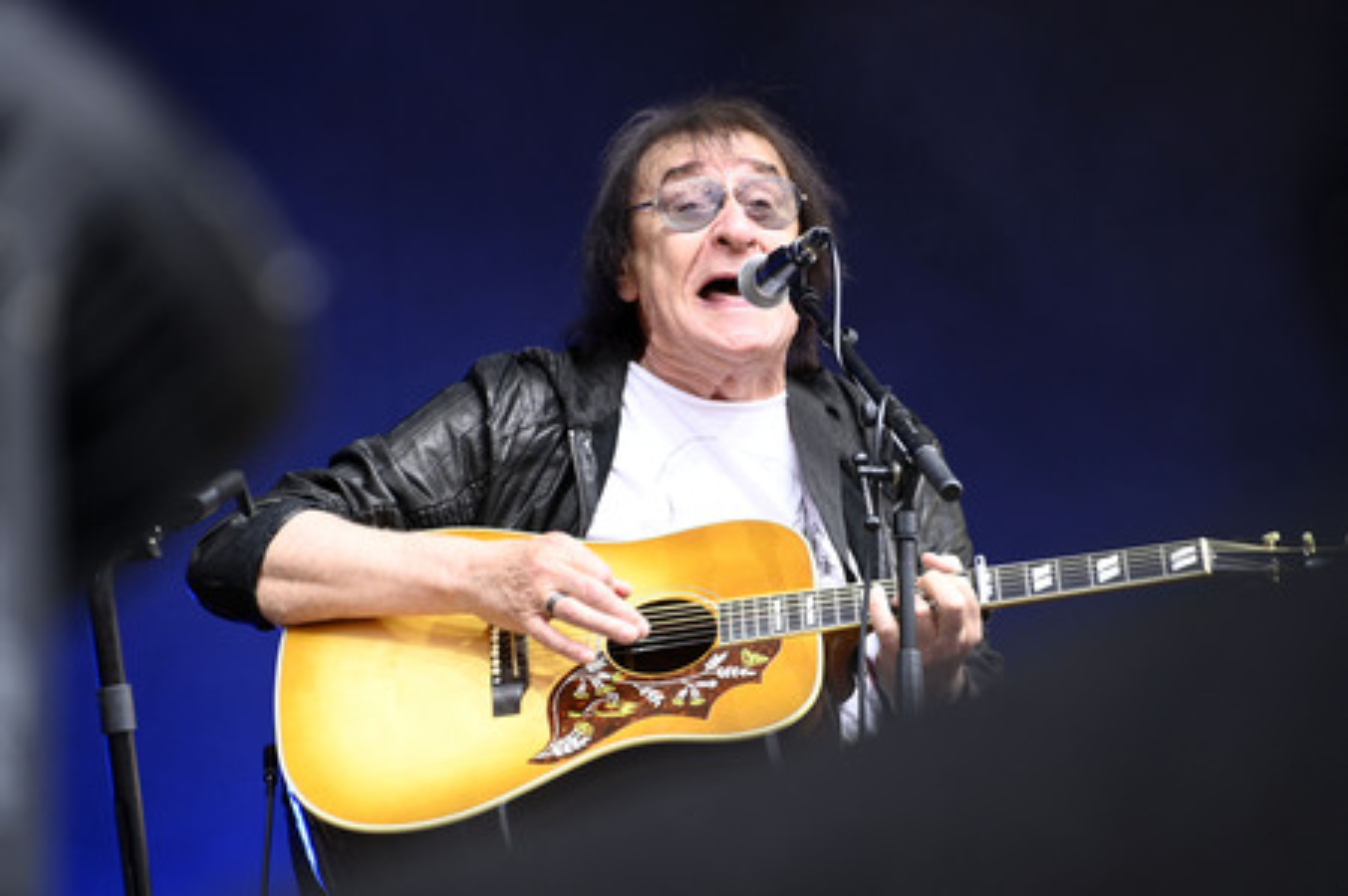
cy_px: 448
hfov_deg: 6.9
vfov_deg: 4.6
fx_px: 11225
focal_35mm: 300
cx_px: 674
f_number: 6.3
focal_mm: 300
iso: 640
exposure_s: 1/200
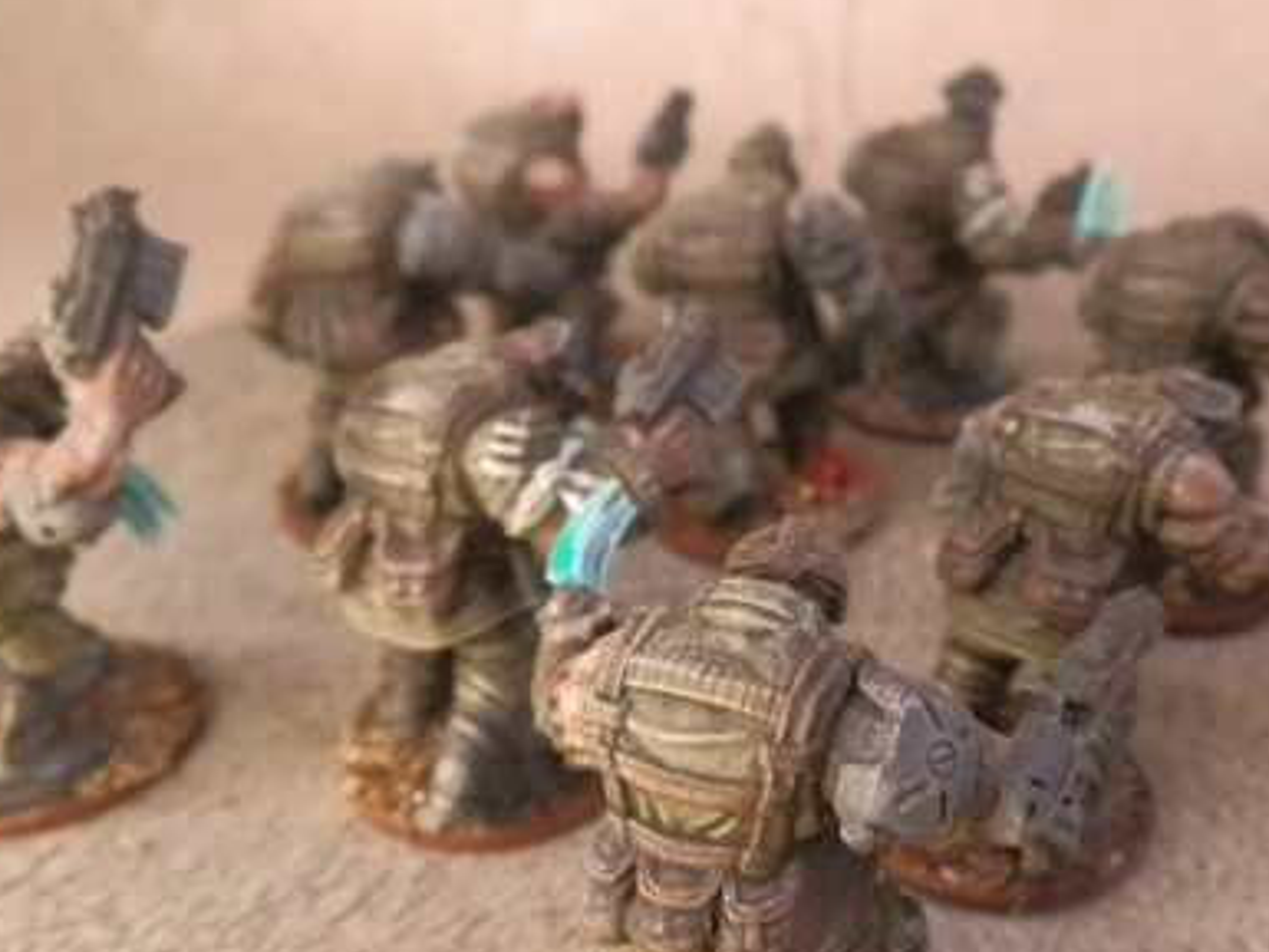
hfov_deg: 47.2
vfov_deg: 36.8
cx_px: 834
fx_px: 1430
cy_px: 478
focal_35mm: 39
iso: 400
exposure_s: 1/80
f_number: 3.1
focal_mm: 5
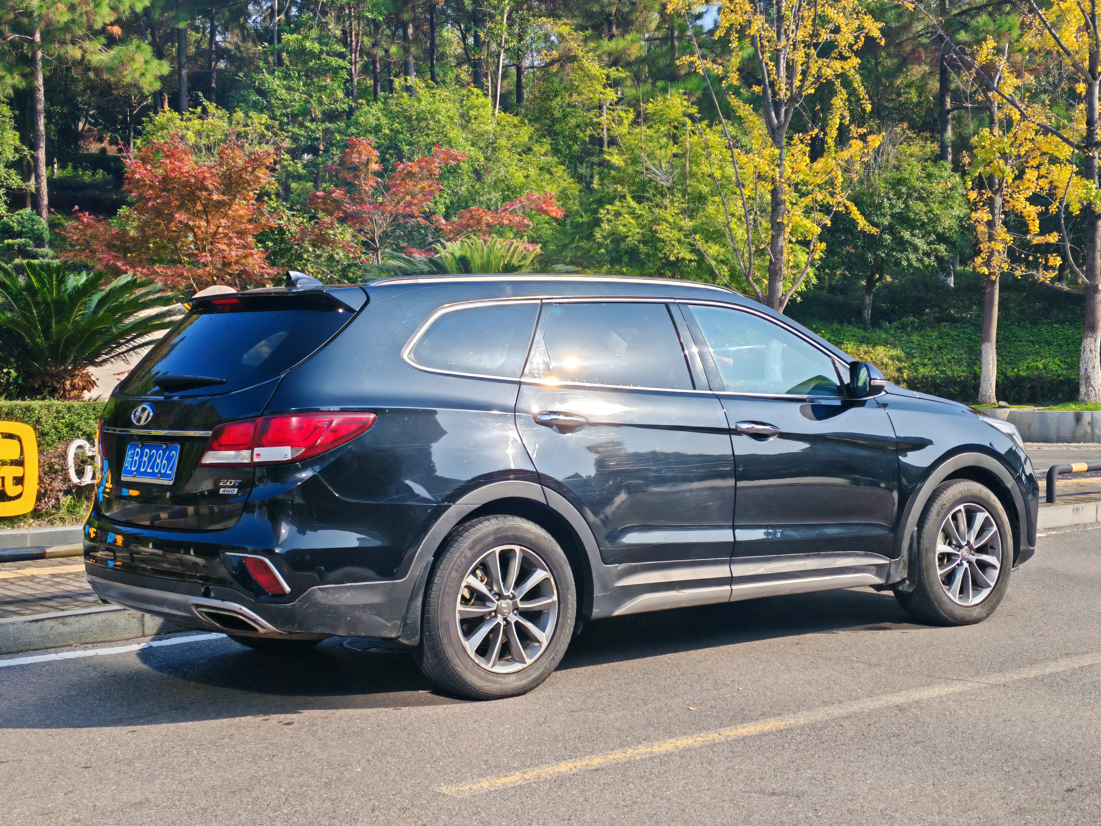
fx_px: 1749
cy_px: 413
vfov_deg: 26.6
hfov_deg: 34.9
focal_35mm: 55
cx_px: 550
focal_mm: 5.52
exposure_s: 1/1100
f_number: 1.9
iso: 50
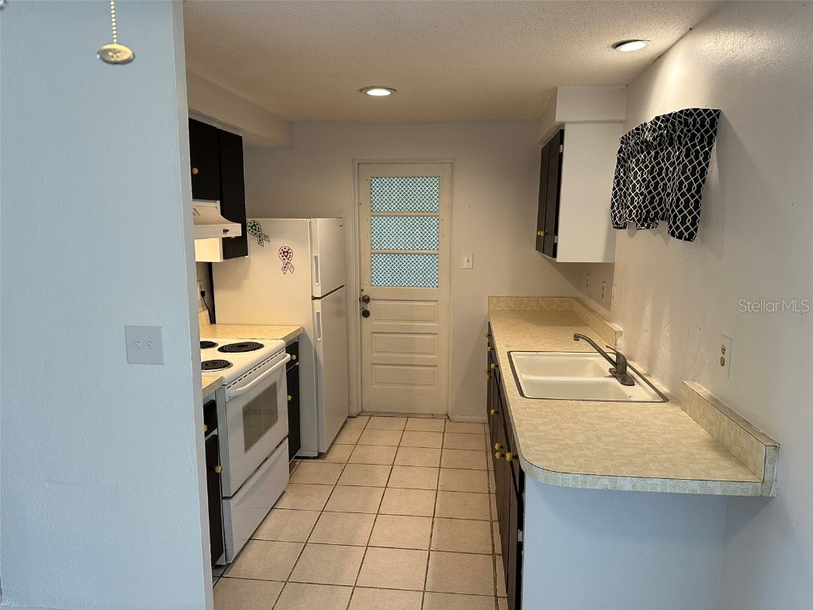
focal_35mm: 24
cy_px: 305
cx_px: 406
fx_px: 564
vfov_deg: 56.8
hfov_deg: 71.6
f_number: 1.78
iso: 200
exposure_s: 1/120
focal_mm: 6.86
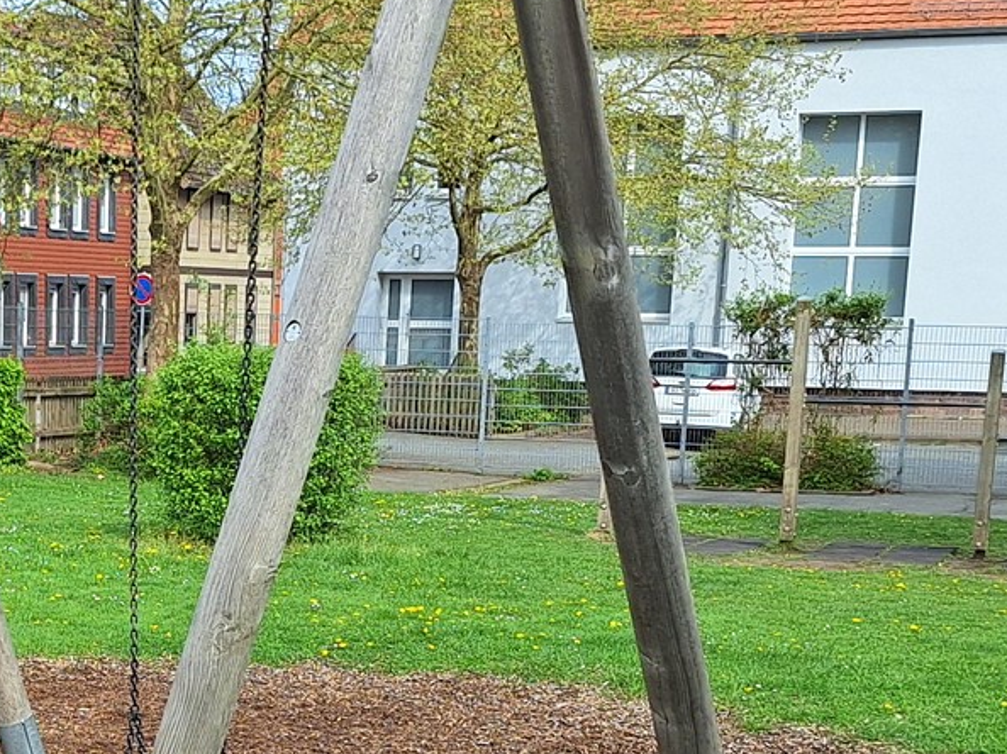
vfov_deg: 18.1
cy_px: 783
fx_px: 2297
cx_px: 86
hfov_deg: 24.0
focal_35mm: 79
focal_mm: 5.54
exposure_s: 1/1802
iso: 40
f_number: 1.8
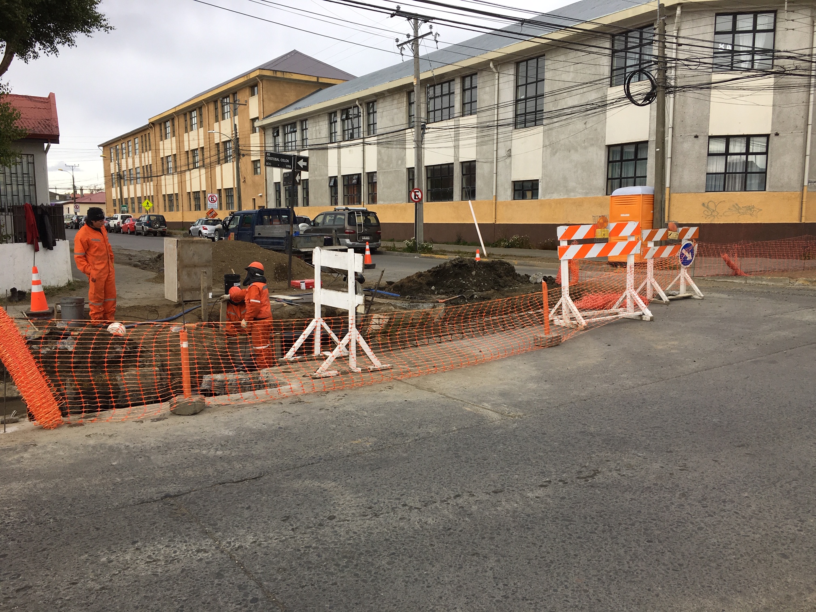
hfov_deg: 61.7
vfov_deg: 48.2
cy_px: 306
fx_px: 684
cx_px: 408
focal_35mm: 29
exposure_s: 1/527
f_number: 2.2
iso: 25
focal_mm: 4.15
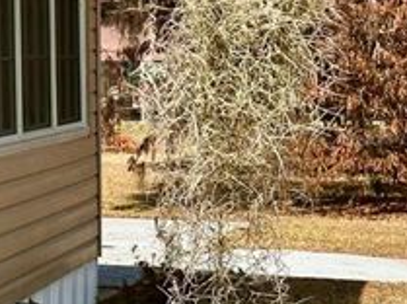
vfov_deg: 9.1
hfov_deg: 11.5
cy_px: 138
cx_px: -264
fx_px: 1901
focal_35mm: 162
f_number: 1.78
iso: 64
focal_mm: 6.86
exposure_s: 1/4785
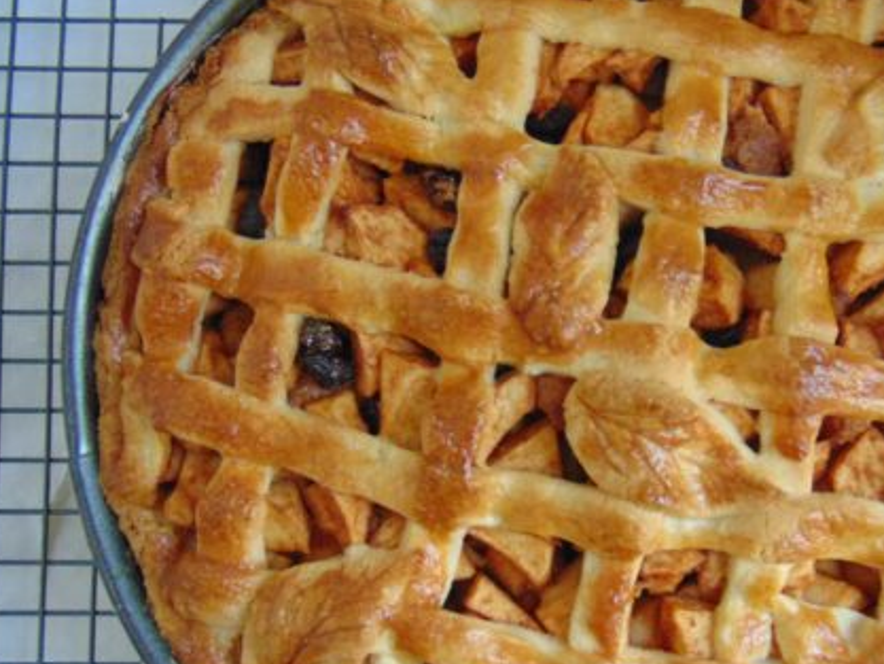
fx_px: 1073
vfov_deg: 34.3
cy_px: 362
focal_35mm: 42
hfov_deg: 44.0
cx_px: 608
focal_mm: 4.5
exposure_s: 1/30
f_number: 3
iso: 320
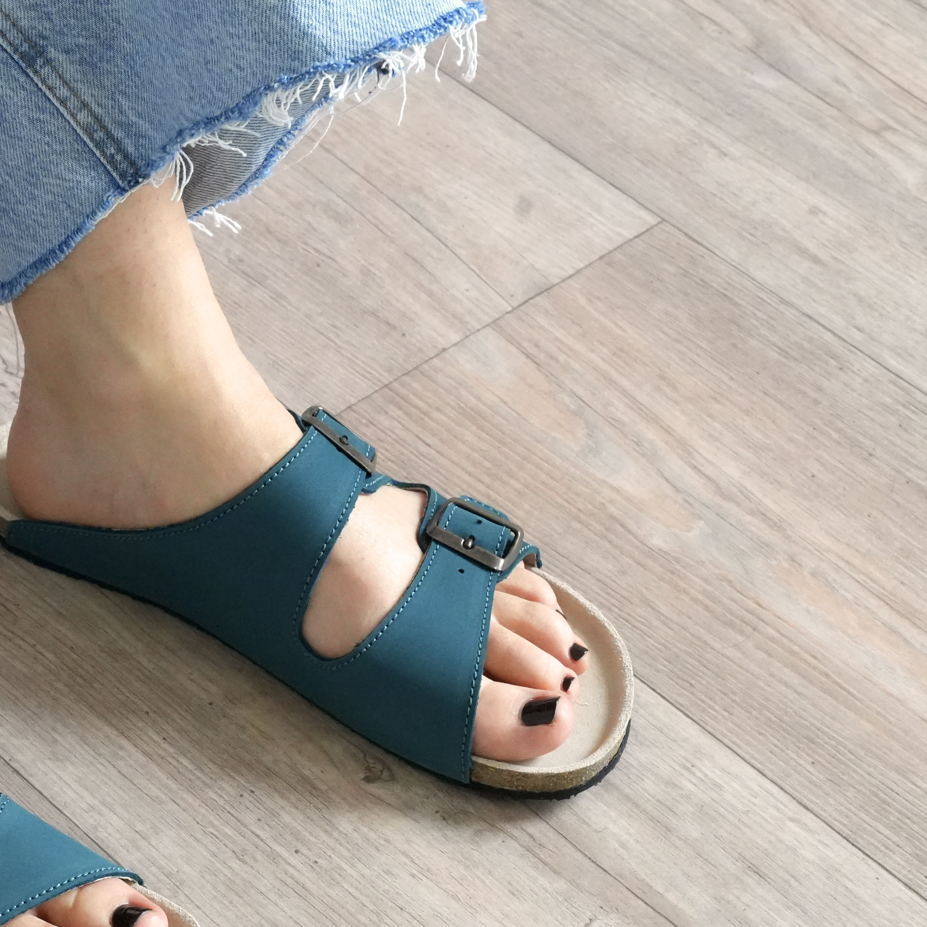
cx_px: 114
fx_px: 3212
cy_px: 673
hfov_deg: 16.2
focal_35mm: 106
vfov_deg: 16.4
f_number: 11
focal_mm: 50
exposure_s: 1/40
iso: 6400
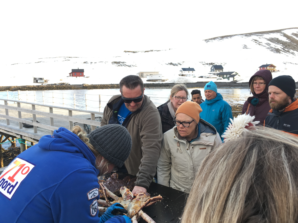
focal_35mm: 29
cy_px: 112
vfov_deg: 48.2
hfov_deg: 61.7
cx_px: 149
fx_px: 250
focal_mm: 4.15
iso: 25
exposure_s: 1/100
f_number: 2.2
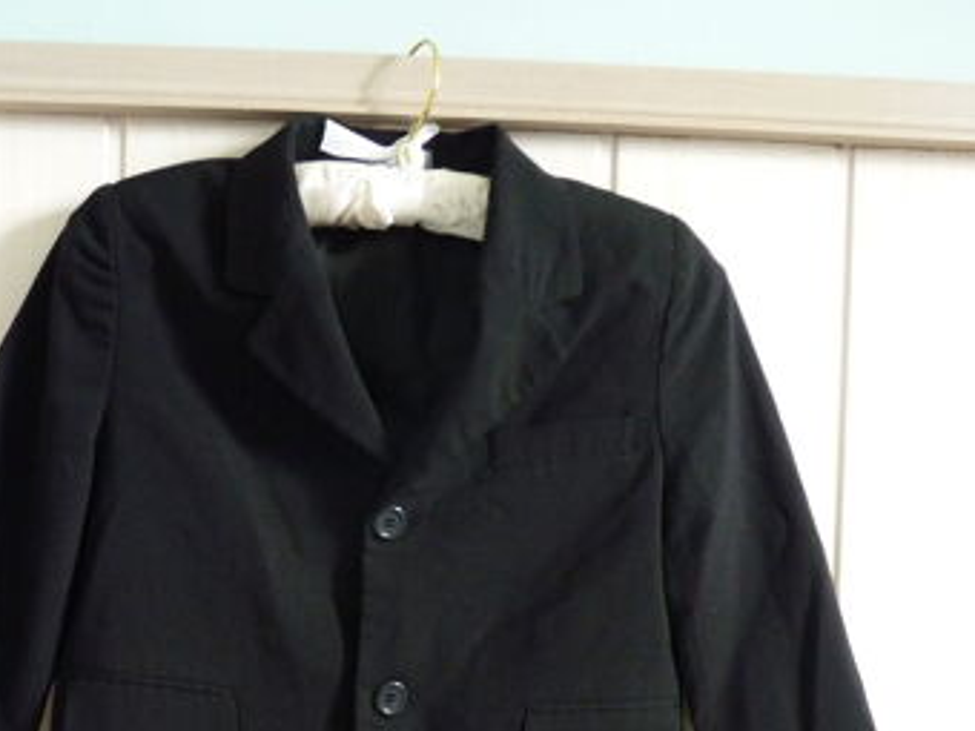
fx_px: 1155
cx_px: 396
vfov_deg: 34.7
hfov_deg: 45.6
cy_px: 513
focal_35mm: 41
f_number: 2.8
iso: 400
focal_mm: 5.1
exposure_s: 1/5
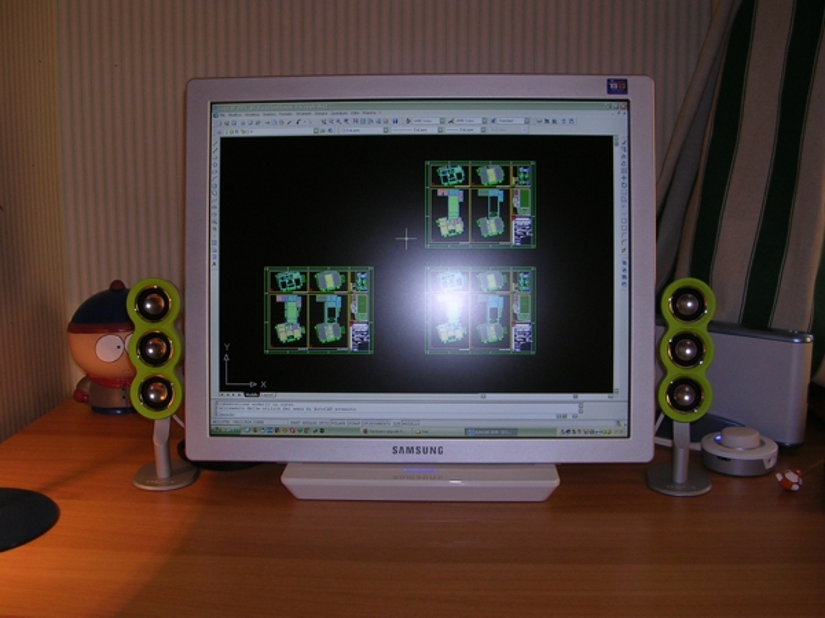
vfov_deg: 37.7
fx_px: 906
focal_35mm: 38
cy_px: 309
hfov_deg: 49.0
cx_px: 412
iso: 50
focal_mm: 5.8
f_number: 2.8
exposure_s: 1/60.1
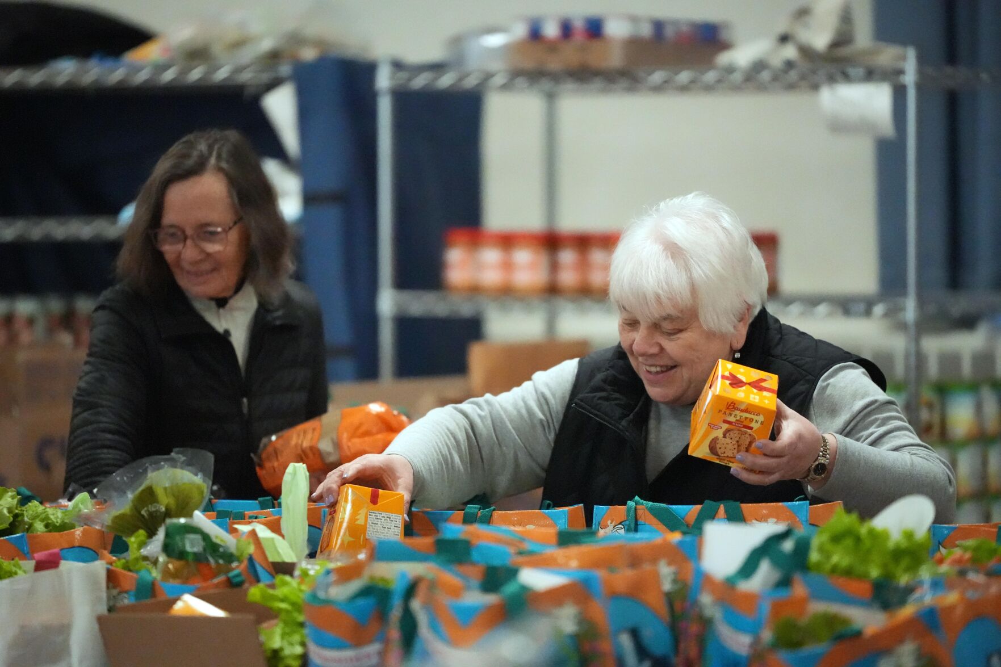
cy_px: 334
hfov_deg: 10.3
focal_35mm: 200
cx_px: 500
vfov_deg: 6.9
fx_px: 5560
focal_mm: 200
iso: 25600
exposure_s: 1/1250
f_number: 2.8
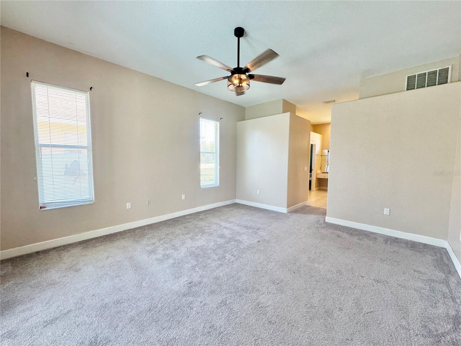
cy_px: 173
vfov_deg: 85.7
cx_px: 230
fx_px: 186
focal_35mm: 14
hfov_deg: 102.1
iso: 160
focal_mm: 2.22
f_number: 2.2
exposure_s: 1/120
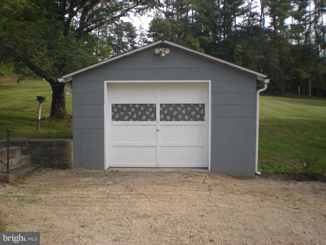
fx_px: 358
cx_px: 163
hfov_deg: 49.0
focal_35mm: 38
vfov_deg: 37.7
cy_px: 122
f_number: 4.6
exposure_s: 1/160
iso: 64
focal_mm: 6.3
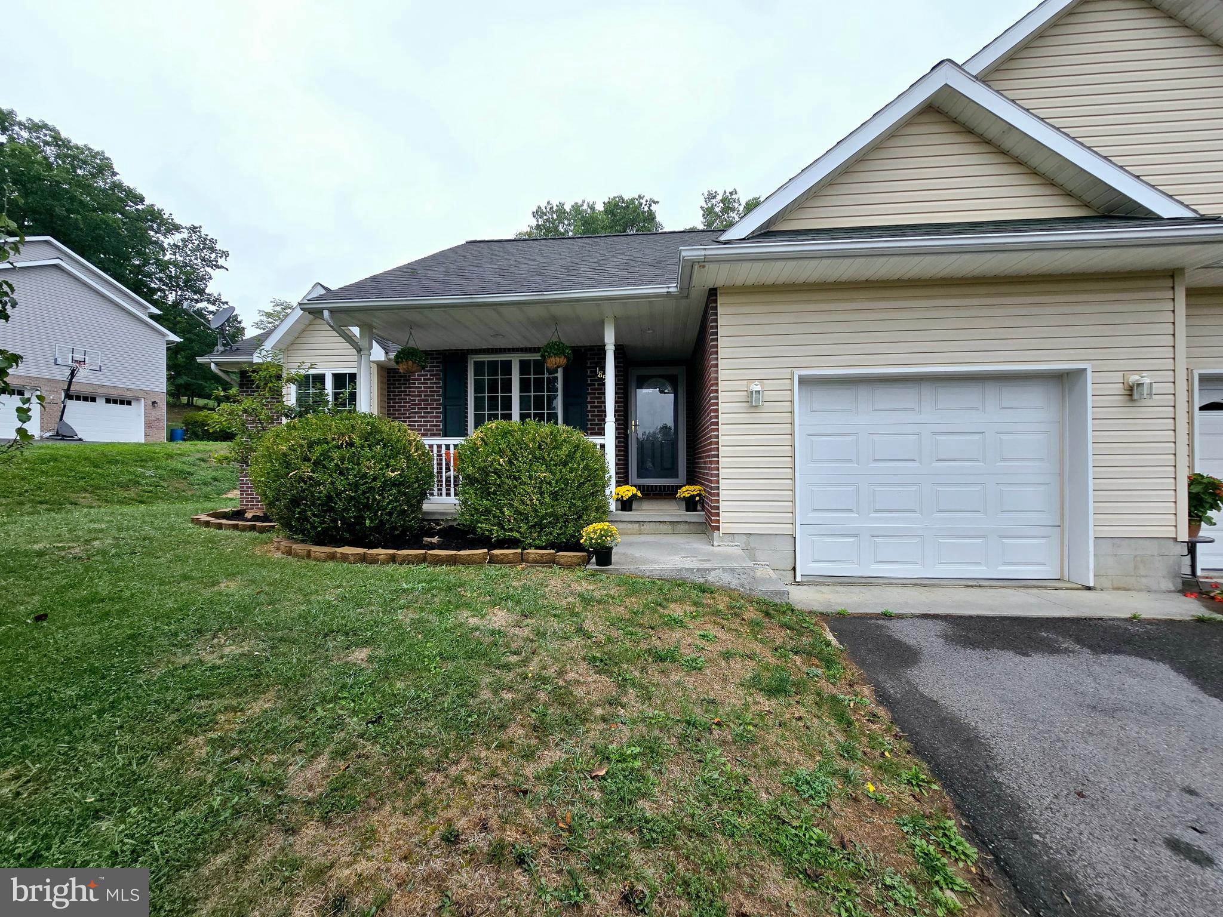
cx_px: 612
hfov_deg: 106.2
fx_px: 459
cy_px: 458
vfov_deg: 89.9
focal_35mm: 13
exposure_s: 1/1000
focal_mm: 2.2
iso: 50
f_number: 2.2
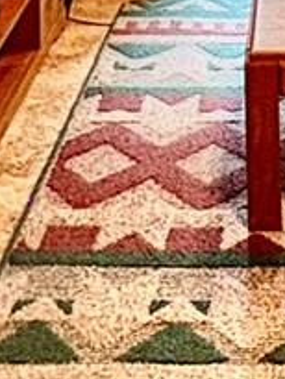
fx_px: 1151
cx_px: 294
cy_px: -434
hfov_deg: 13.9
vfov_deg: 14.6
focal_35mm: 105
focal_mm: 2.22
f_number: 2.2
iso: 125
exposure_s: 1/60
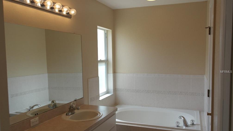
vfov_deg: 36.6
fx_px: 198
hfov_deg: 61.0
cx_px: 115
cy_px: 72
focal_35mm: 32
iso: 100
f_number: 4
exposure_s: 1/125
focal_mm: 20
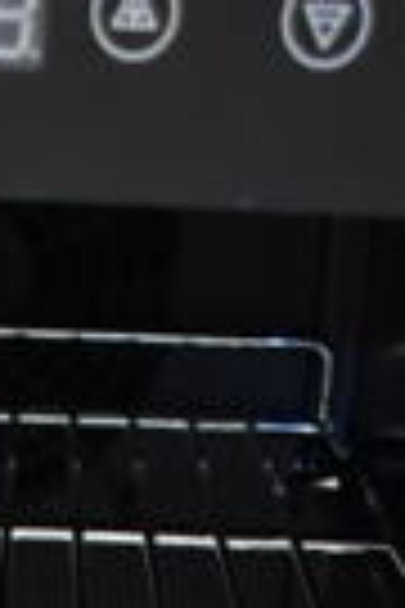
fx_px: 3071
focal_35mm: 182
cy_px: 1660
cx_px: -202
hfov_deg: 7.4
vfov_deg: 9.5
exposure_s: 1/30
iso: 2000
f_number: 3.5
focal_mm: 18
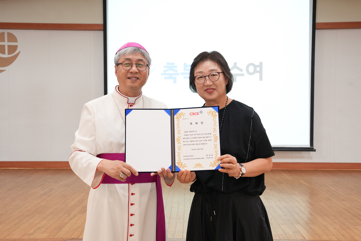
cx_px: 180
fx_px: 451
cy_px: 120
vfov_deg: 29.9
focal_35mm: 45
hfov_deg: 43.6
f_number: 6.3
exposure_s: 1/50
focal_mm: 45
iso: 1250
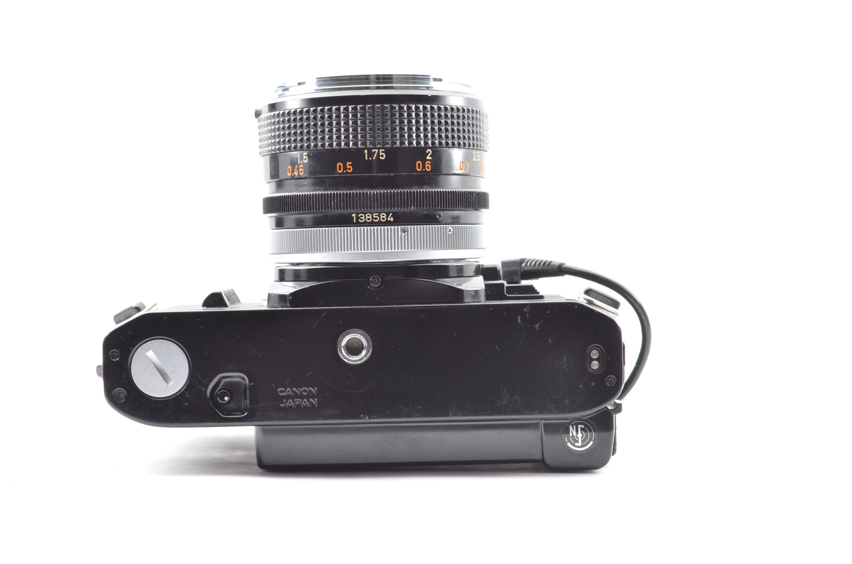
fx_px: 1559
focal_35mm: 66
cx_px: 426
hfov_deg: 30.6
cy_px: 282
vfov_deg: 20.5
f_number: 9
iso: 100
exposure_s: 1/60
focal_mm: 44
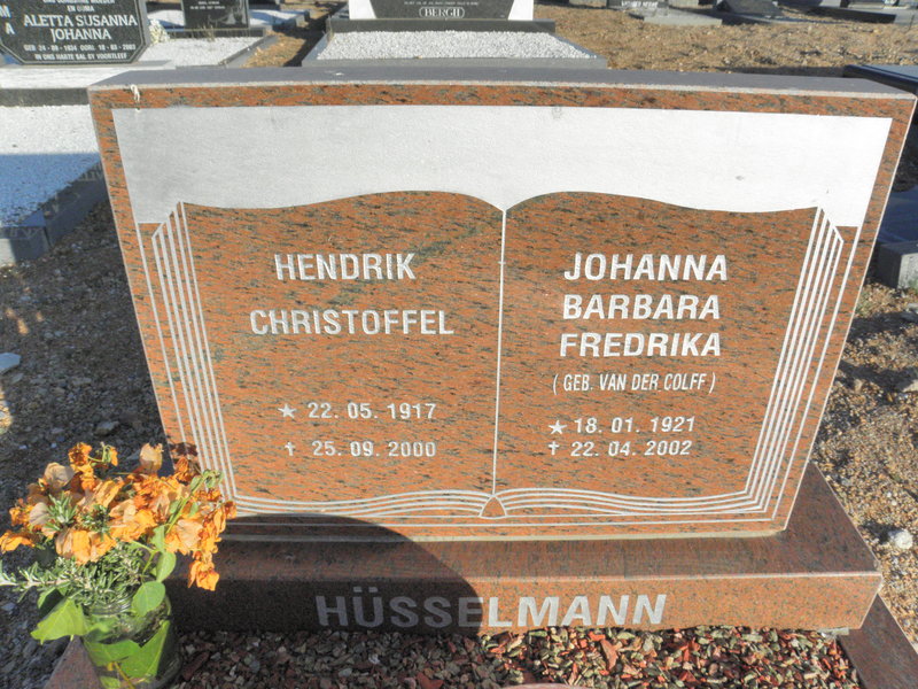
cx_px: 459
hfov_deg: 67.3
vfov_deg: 53.1
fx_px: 690
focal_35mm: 26
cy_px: 344
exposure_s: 1/800
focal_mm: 4.6
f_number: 6.3
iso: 200
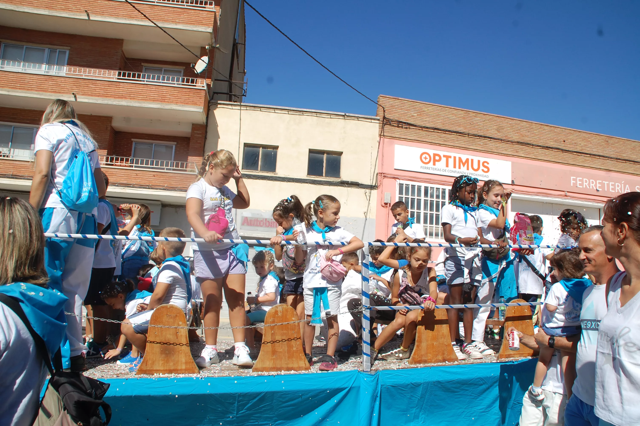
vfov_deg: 47.8
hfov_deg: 67.4
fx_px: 480
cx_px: 320
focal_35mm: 27
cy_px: 213
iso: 200
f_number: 10
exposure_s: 1/400
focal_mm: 18
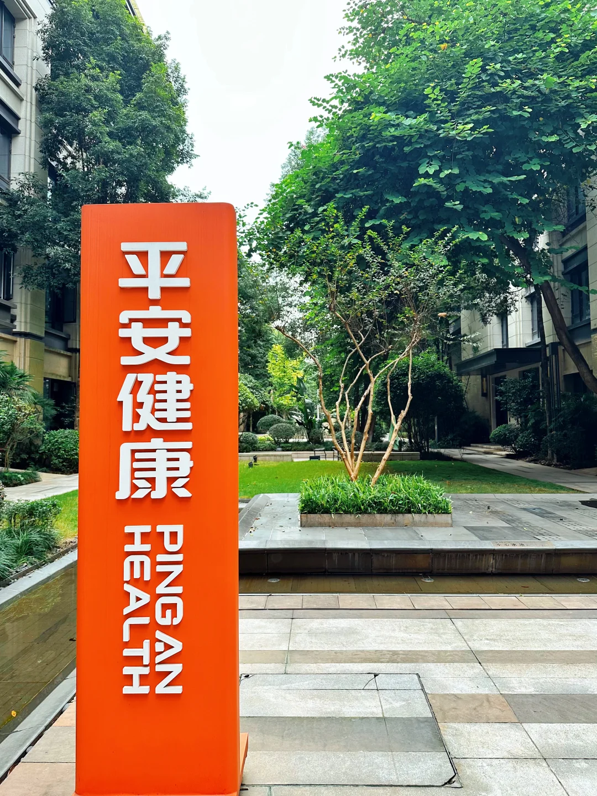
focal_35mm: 24
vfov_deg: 71.6
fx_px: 552
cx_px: 298
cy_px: 398
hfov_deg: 56.8
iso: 80
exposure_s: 1/471
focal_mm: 6.86
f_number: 1.78
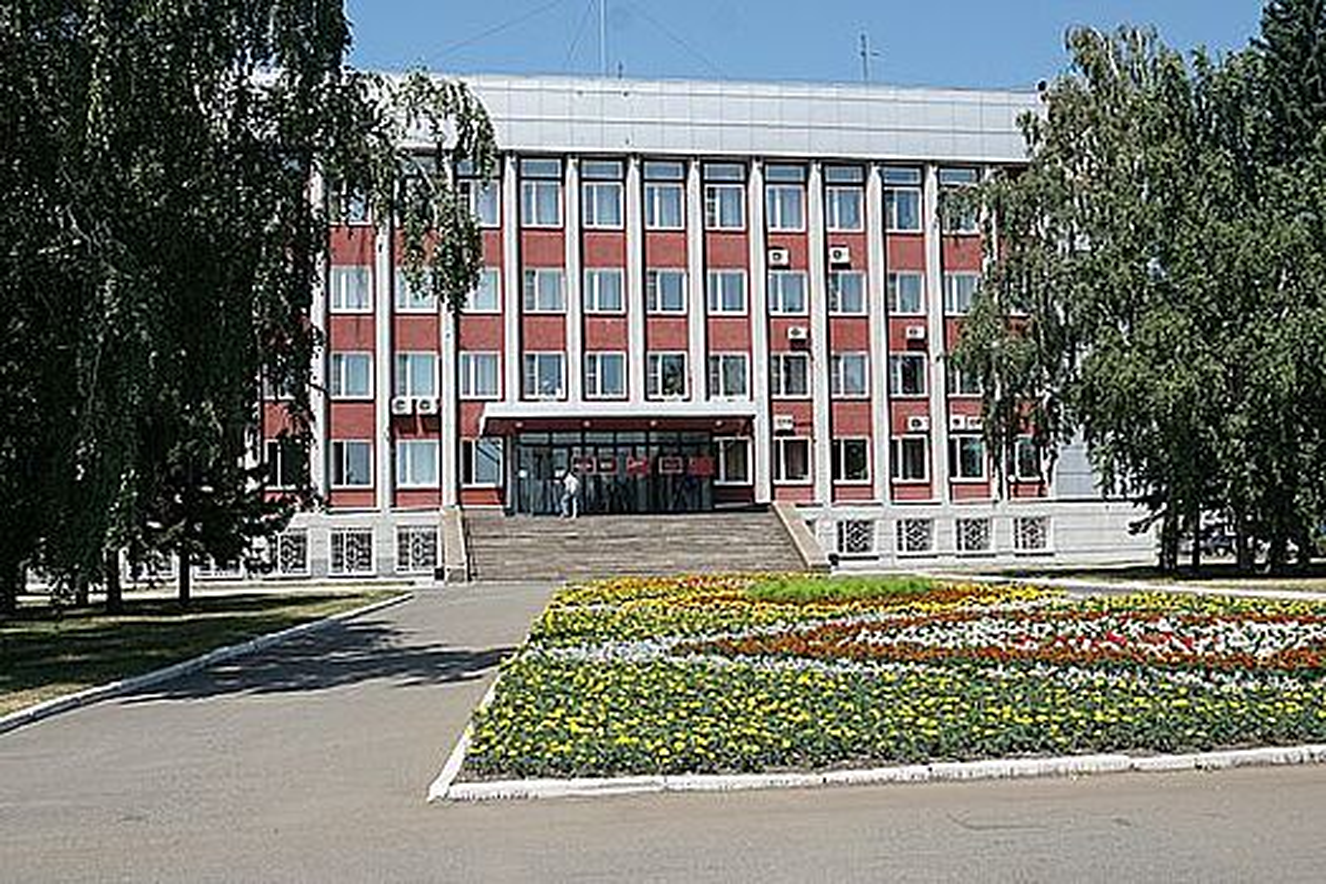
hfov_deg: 46.4
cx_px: 663
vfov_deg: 31.9
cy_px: 442
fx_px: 1547
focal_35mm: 42
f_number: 7.1
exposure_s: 1/800
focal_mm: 28
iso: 320
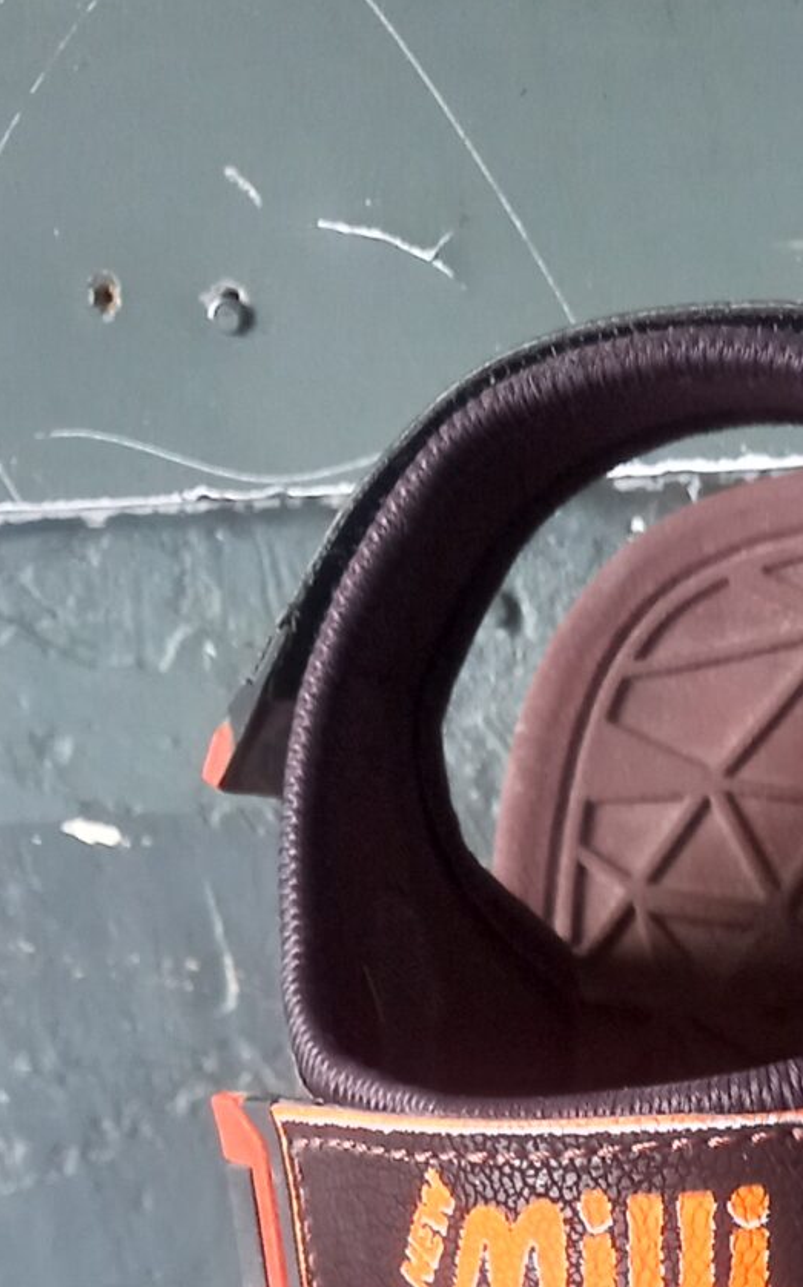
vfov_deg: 22.2
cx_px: 1049
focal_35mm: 81
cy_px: 1778
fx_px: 2839
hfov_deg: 15.3
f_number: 2
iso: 200
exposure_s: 1/30
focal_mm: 4.6
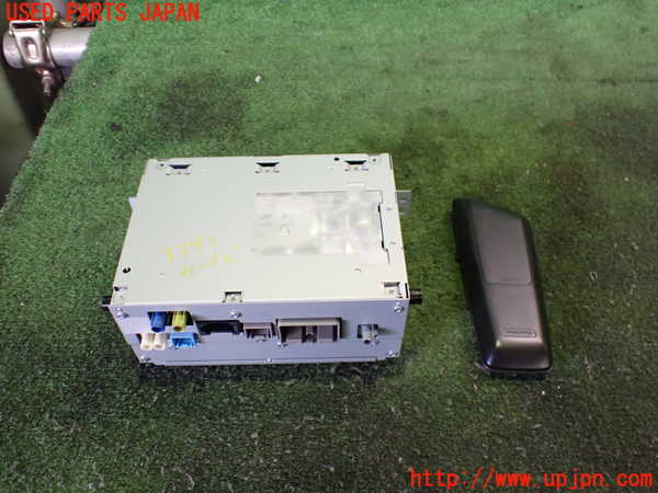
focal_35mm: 30
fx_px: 570
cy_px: 246
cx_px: 329
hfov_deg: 60.0
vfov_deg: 46.8
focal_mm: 5.4
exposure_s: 1/60
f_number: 2.3
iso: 800
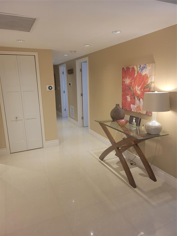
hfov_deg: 53.1
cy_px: 118
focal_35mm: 26
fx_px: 177
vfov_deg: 67.3
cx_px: 88
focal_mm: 5.4
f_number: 1.8
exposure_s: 1/120
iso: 320
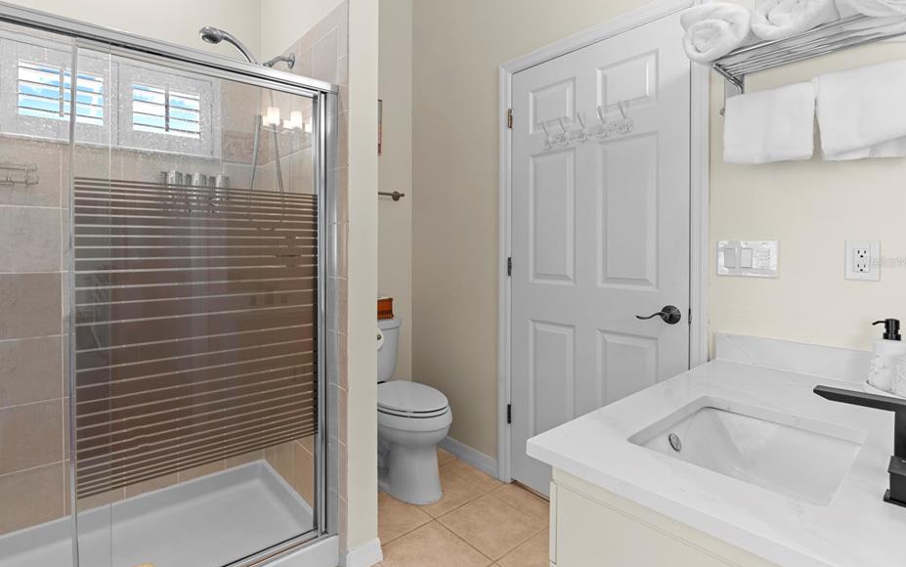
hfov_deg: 90.9
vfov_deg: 65.0
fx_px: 445
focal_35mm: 18
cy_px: 262
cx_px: 422
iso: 250
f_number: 8
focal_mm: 16
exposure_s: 1/1.25
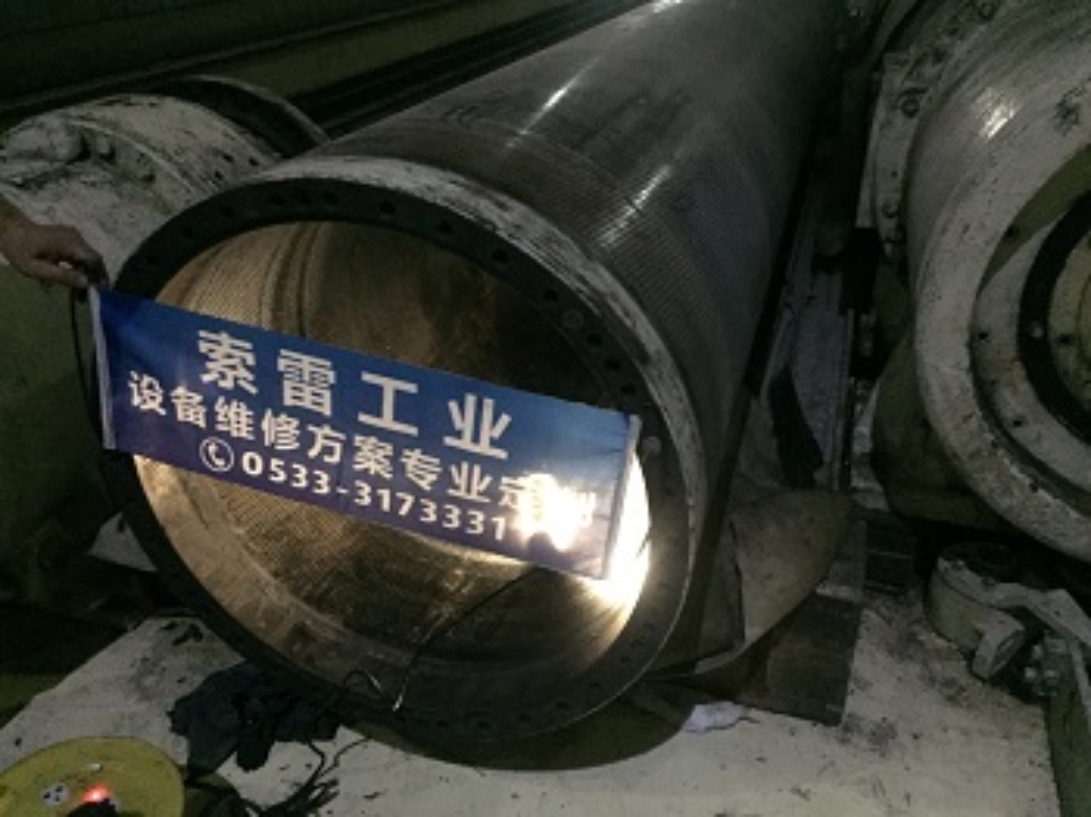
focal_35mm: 29
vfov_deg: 48.2
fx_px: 913
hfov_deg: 61.7
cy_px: 408
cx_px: 546
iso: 1000
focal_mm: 4.15
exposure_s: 1/17
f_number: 2.2
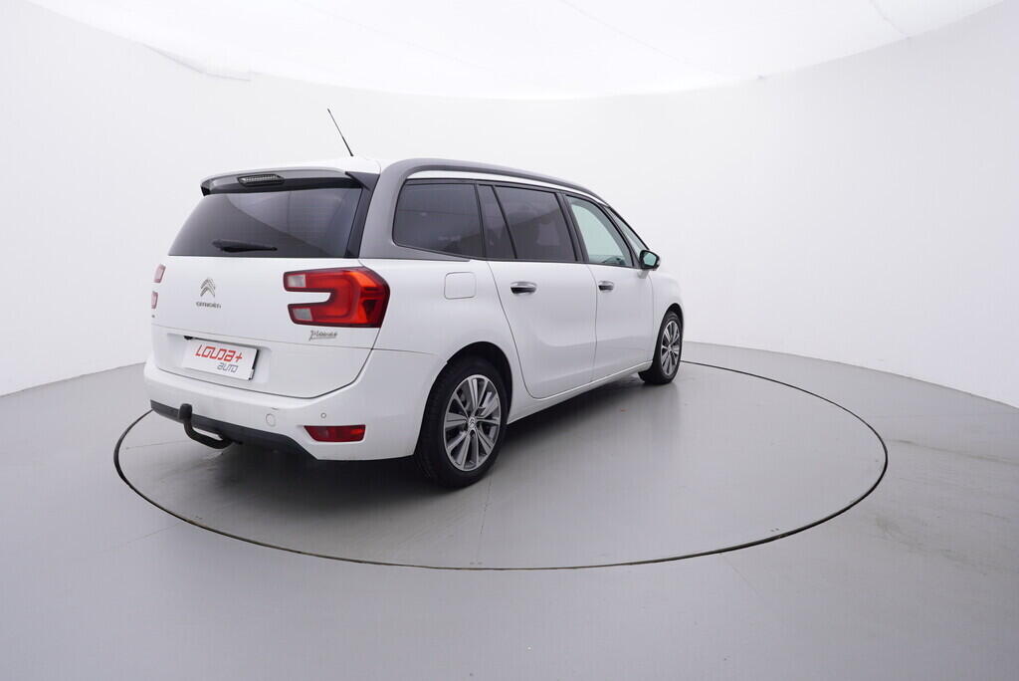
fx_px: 637
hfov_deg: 77.3
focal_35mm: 22
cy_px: 340
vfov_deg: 56.2
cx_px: 510
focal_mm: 15
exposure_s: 1/80
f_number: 5
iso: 200
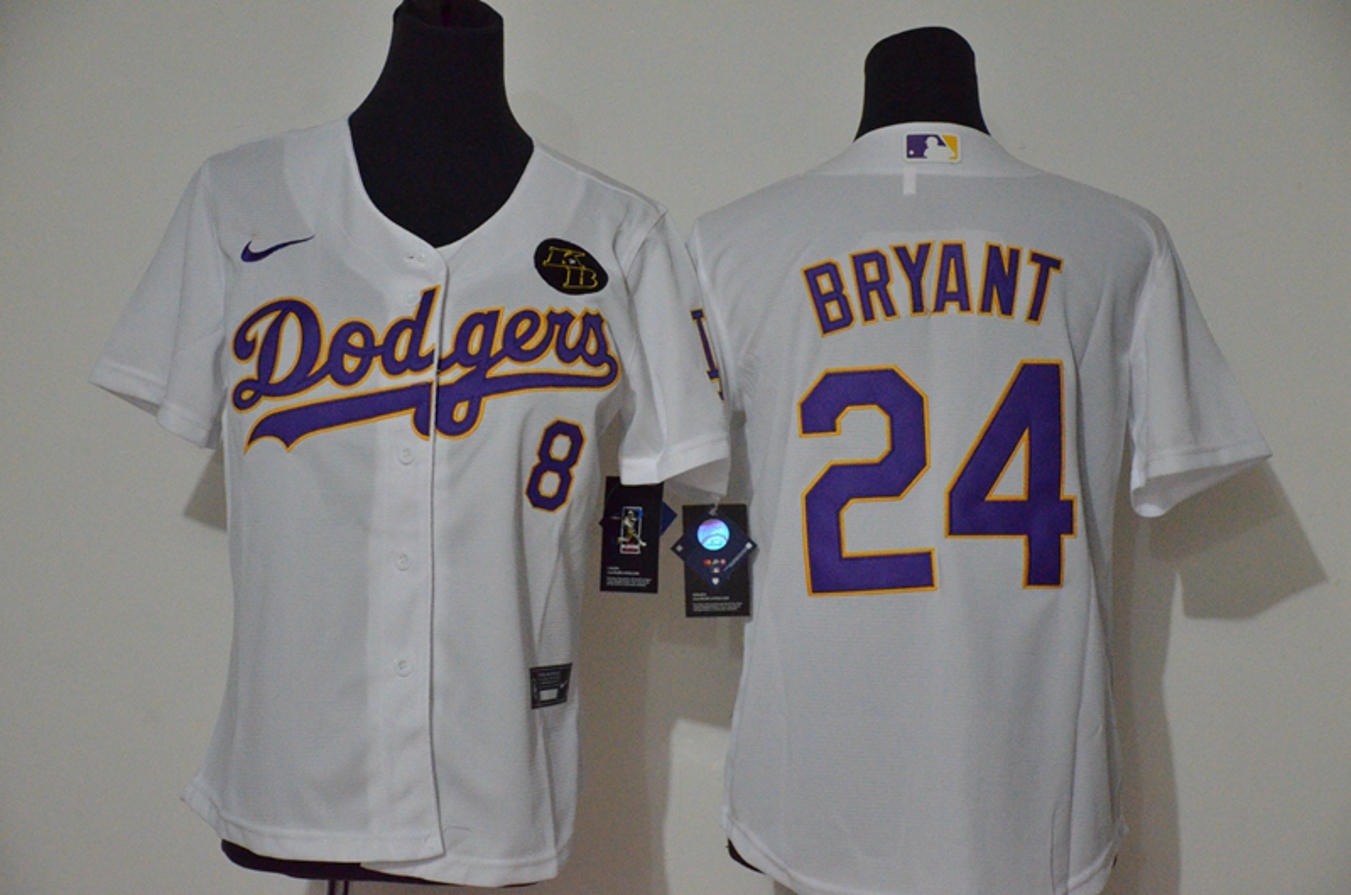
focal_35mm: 90
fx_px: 3371
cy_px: 448
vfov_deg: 15.1
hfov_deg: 22.7
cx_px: 676
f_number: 5
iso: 4000
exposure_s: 1/60
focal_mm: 60
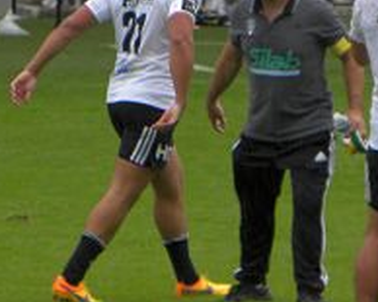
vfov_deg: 1.2
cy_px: 62
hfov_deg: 1.5
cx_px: 232
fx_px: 14357
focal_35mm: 1284
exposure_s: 1/153
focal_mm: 75.7
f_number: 5
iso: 64
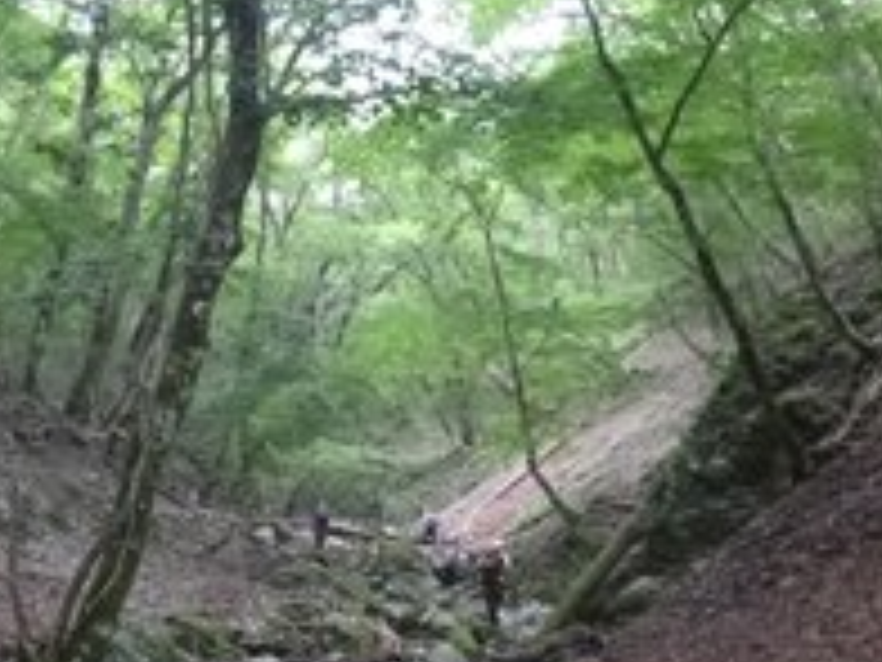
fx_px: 1299
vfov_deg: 28.3
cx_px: 292
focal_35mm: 51
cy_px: 468
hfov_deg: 37.1
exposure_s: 1/80
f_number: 3.9
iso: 800
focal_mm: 4.5
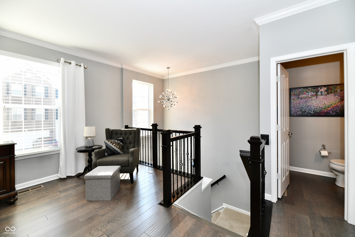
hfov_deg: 104.3
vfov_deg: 81.2
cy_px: 118
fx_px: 138
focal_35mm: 14
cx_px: 178
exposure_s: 1/125
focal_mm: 14
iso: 640
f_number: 6.3
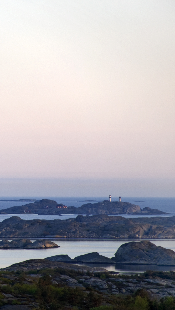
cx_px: -44
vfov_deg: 4.6
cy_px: 155
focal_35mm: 472
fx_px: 3895
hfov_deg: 2.6
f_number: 5.6
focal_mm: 200
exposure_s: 1/40
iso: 100
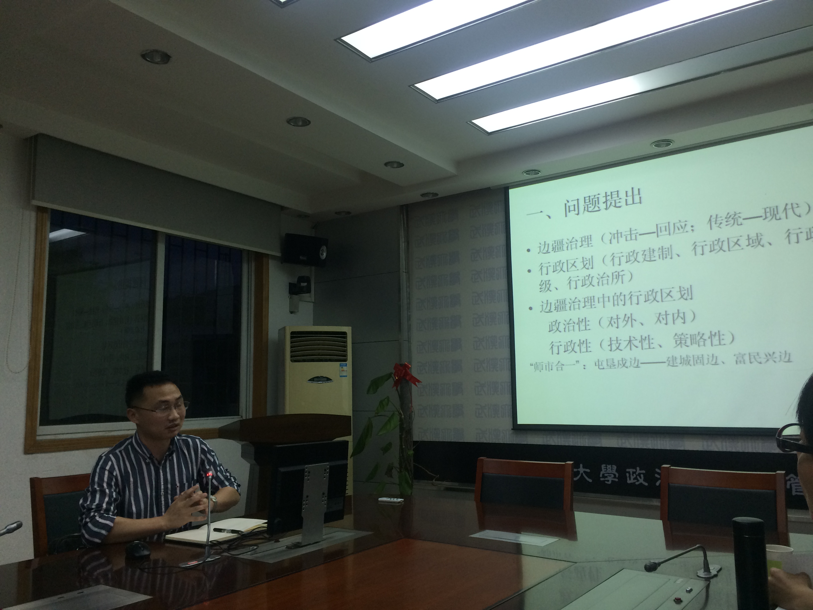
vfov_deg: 48.2
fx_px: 681
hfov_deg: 61.7
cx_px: 406
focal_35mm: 29
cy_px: 305
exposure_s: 1/33
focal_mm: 4.15
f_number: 2.2
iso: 50
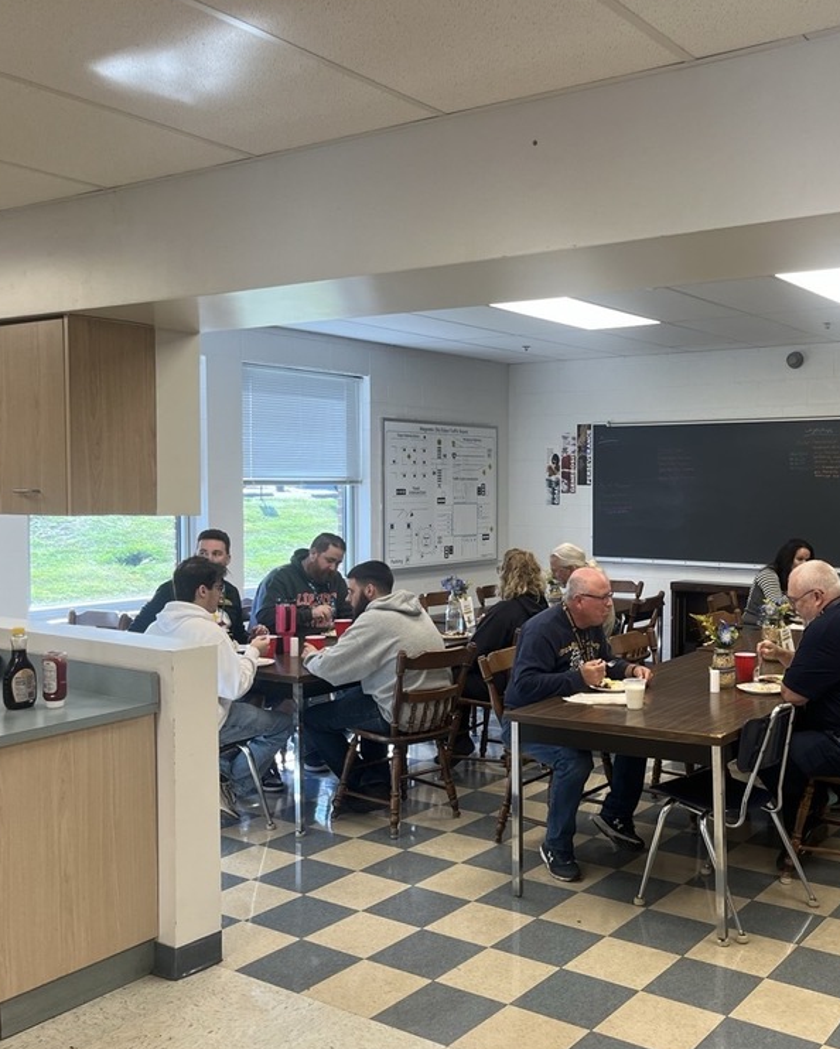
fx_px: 1087
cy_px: 522
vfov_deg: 51.5
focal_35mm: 35
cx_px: 567
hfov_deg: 41.6
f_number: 1.6
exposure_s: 1/120
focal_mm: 5.1
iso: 80
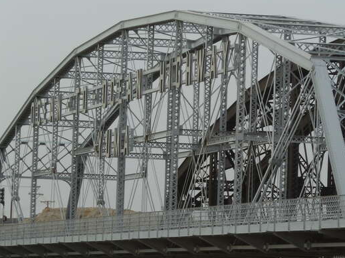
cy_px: 125
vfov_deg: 5.1
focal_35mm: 290
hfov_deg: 6.8
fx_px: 2890
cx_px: 230
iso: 80
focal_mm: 32.1
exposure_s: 1/320
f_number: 4.5
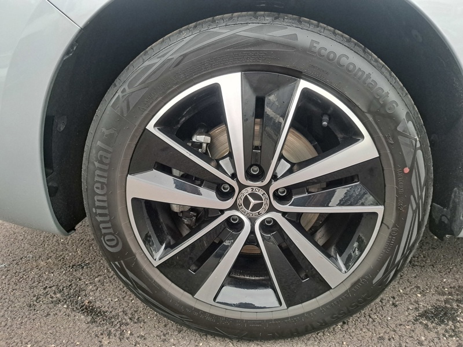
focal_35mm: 24
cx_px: 232
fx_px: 321
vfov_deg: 56.8
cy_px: 174
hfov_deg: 71.6
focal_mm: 5.23
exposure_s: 1/60
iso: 400
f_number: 1.8
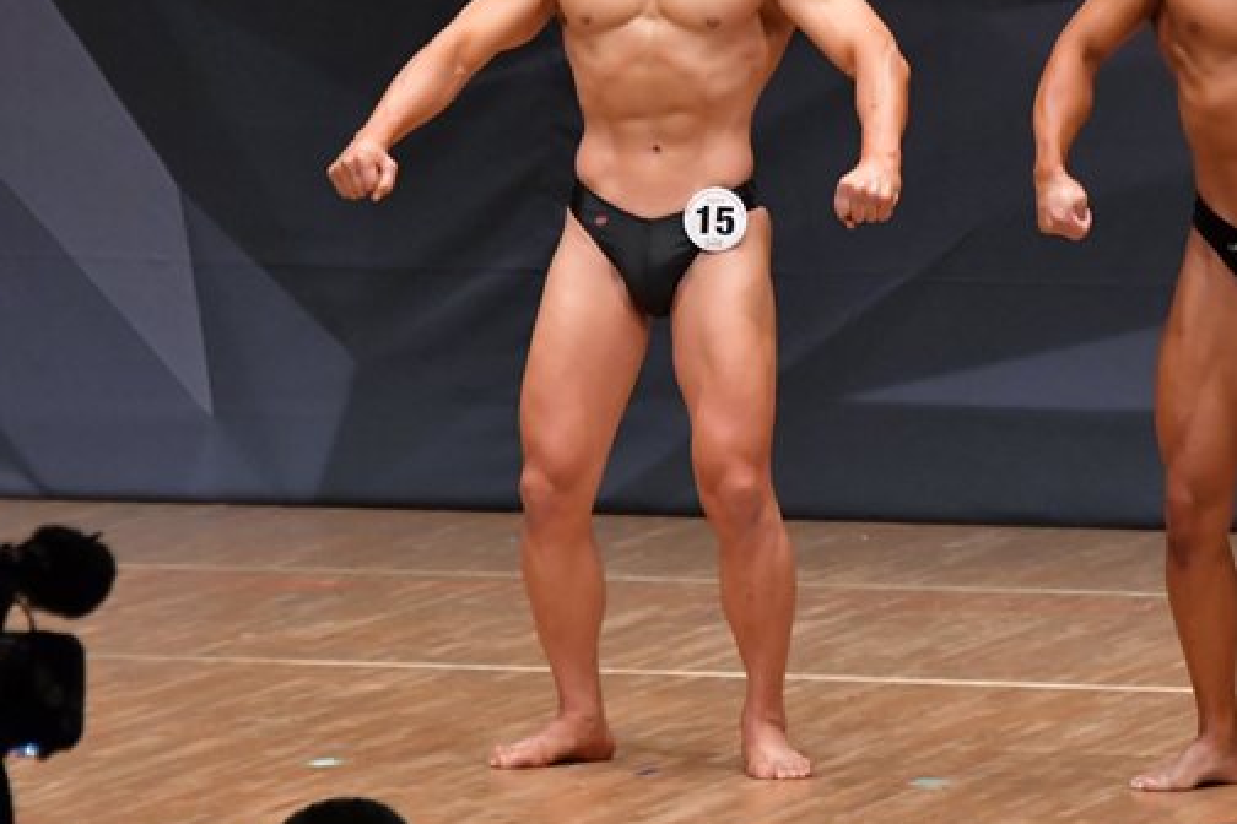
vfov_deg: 3.1
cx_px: 912
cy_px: 272
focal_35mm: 438
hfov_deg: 4.7
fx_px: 15049
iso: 6400
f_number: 5.6
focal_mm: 190
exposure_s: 1/400
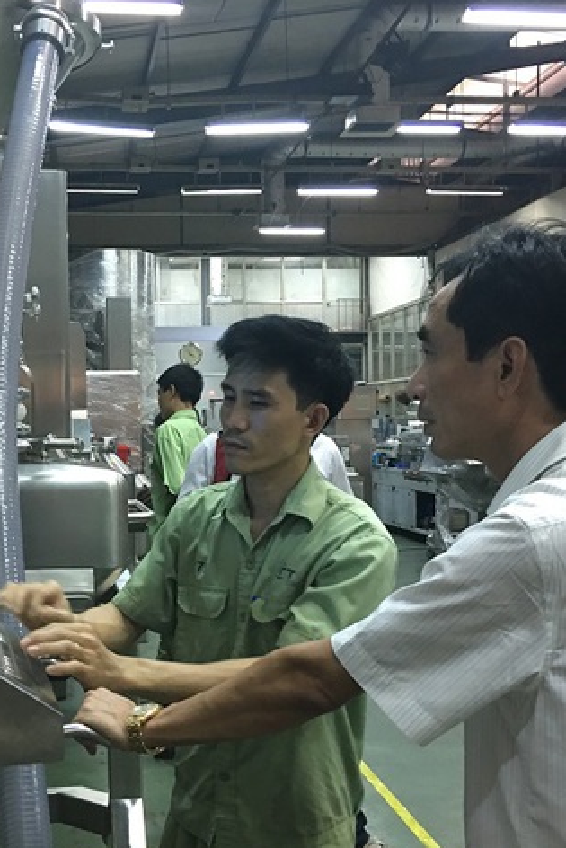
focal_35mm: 46
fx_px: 1084
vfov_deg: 42.7
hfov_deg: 29.0
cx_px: 178
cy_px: 467
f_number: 2.2
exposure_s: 1/10
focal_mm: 4.15
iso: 100
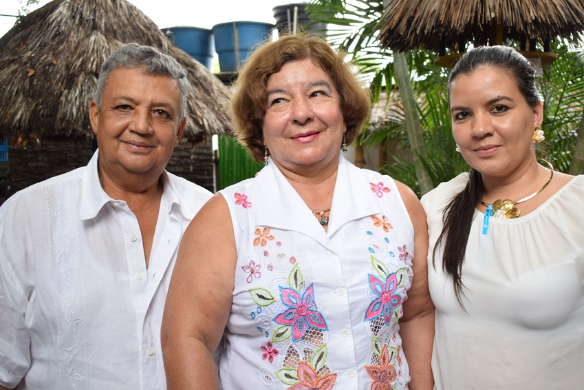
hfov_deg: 46.7
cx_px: 328
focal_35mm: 42
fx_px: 675
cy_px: 208
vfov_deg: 32.2
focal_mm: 23
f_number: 3.8
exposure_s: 1/160
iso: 400
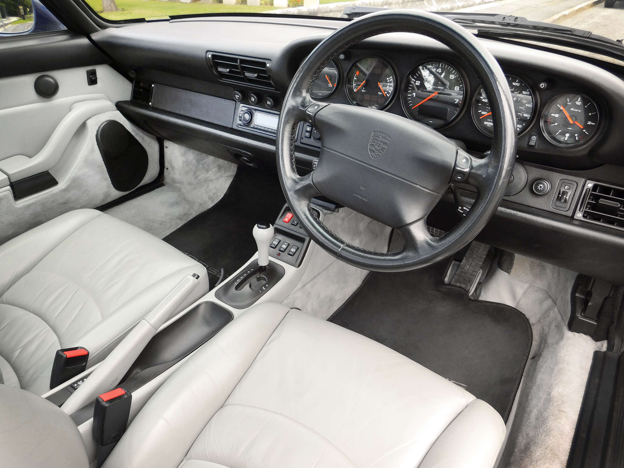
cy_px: 234
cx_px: 312
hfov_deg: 69.4
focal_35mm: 25
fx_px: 451
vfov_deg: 54.9
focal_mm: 4.5
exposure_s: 1/100
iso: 125
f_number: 3.1
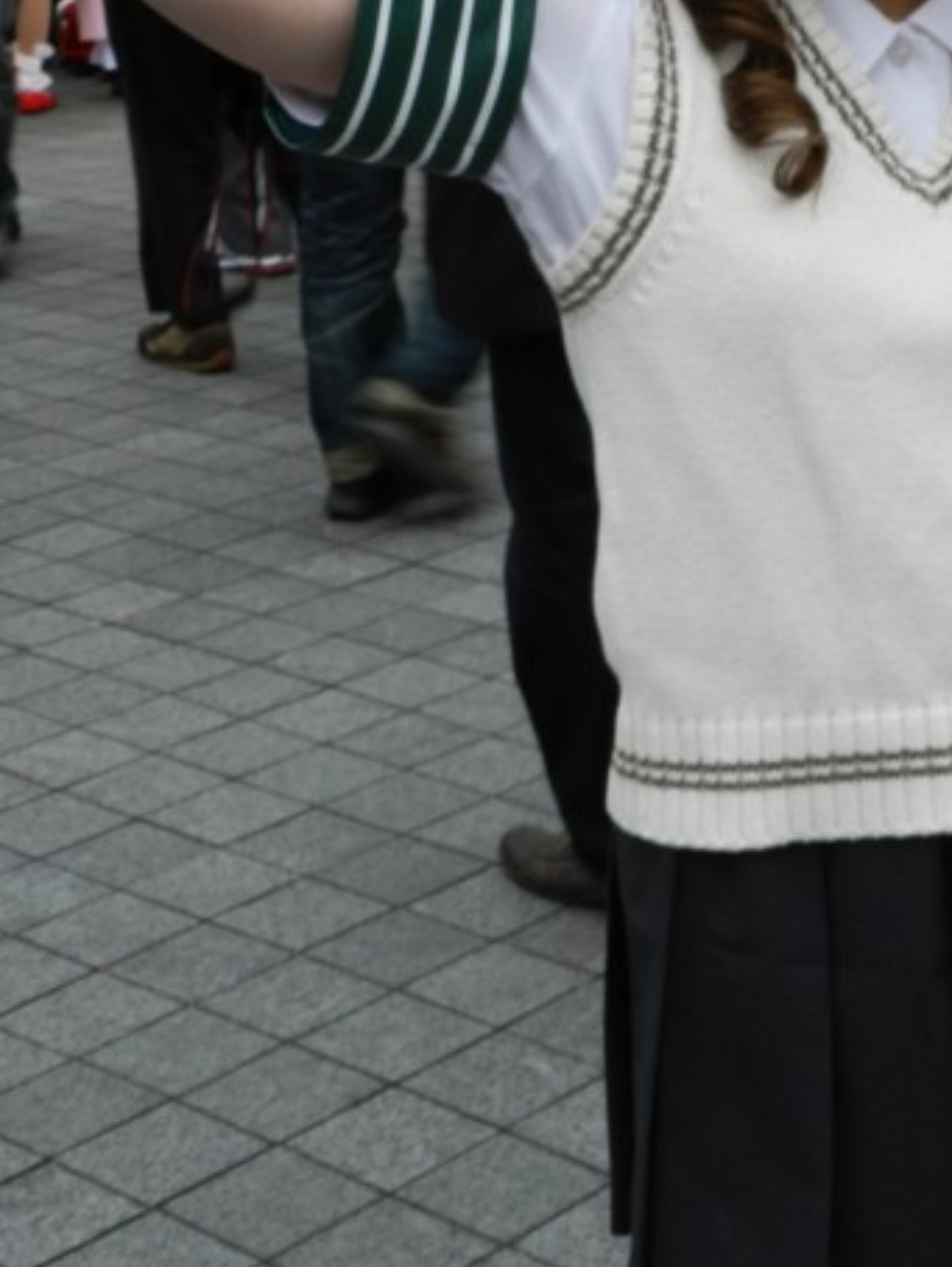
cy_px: 494
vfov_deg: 24.1
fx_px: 2967
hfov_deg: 18.1
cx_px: 771
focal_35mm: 81
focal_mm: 8.1
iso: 160
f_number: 4.2
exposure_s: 1/30
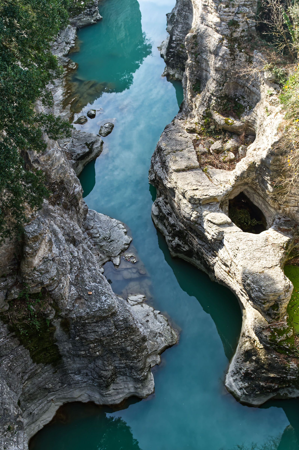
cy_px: 225
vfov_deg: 53.2
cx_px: 150
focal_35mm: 36
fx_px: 449
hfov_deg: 36.8
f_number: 5.6
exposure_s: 1/200
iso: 200
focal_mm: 24
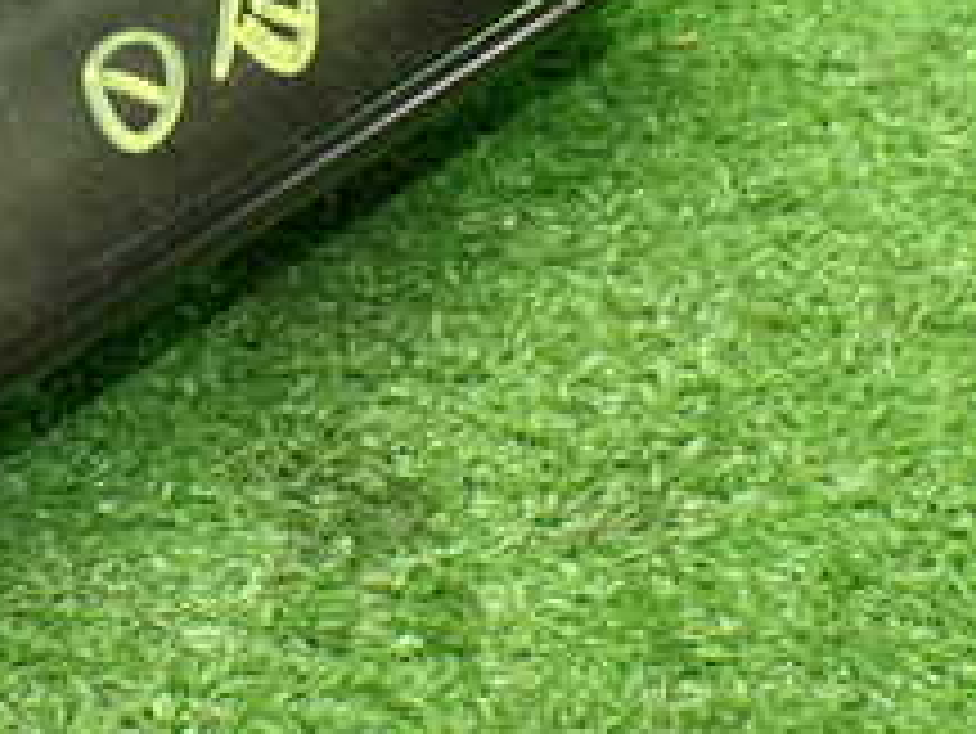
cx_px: 85
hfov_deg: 22.9
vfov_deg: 17.5
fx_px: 2341
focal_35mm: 83
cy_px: 54
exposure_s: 1/100
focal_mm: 5.4
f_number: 2.3
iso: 800
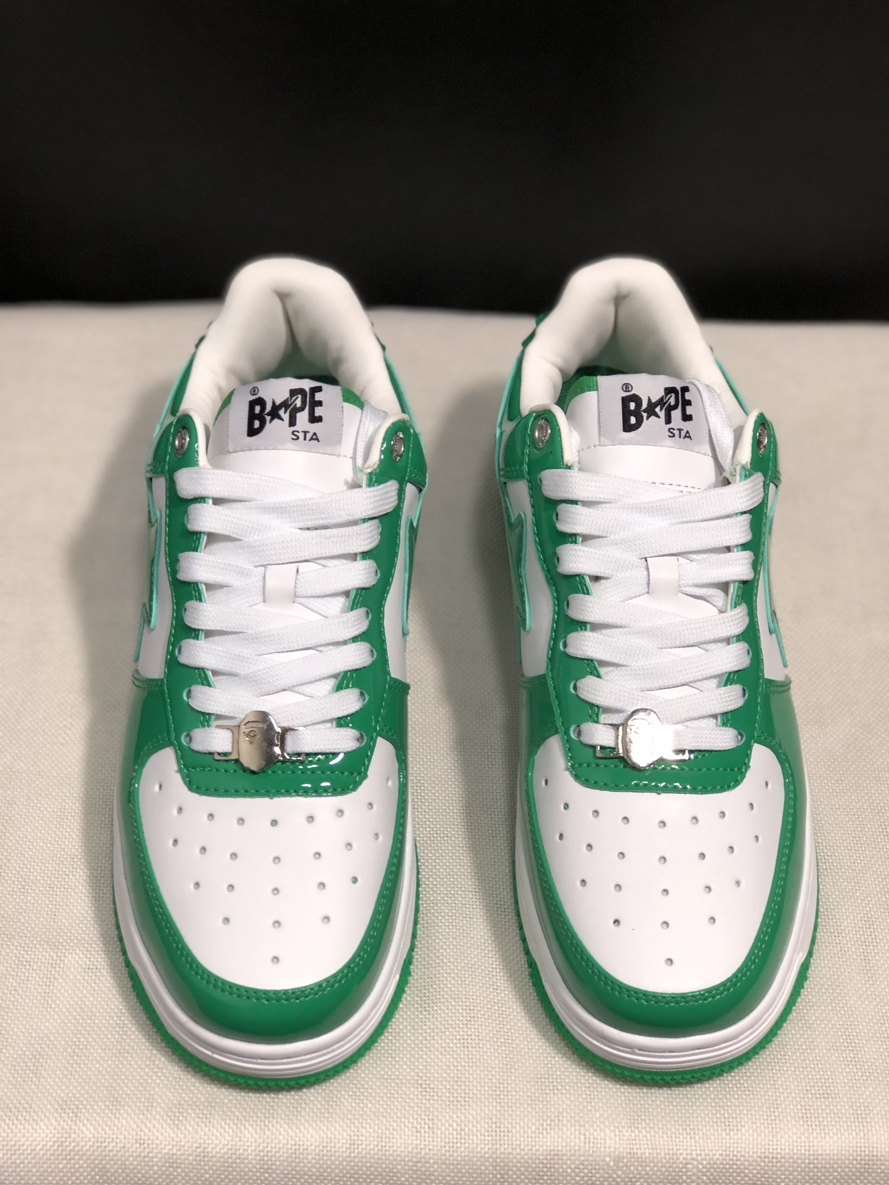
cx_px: 444
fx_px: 1952
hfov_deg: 25.7
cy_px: 592
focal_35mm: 57
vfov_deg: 33.8
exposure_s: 1/30
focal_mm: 6.6
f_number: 2.8
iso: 80
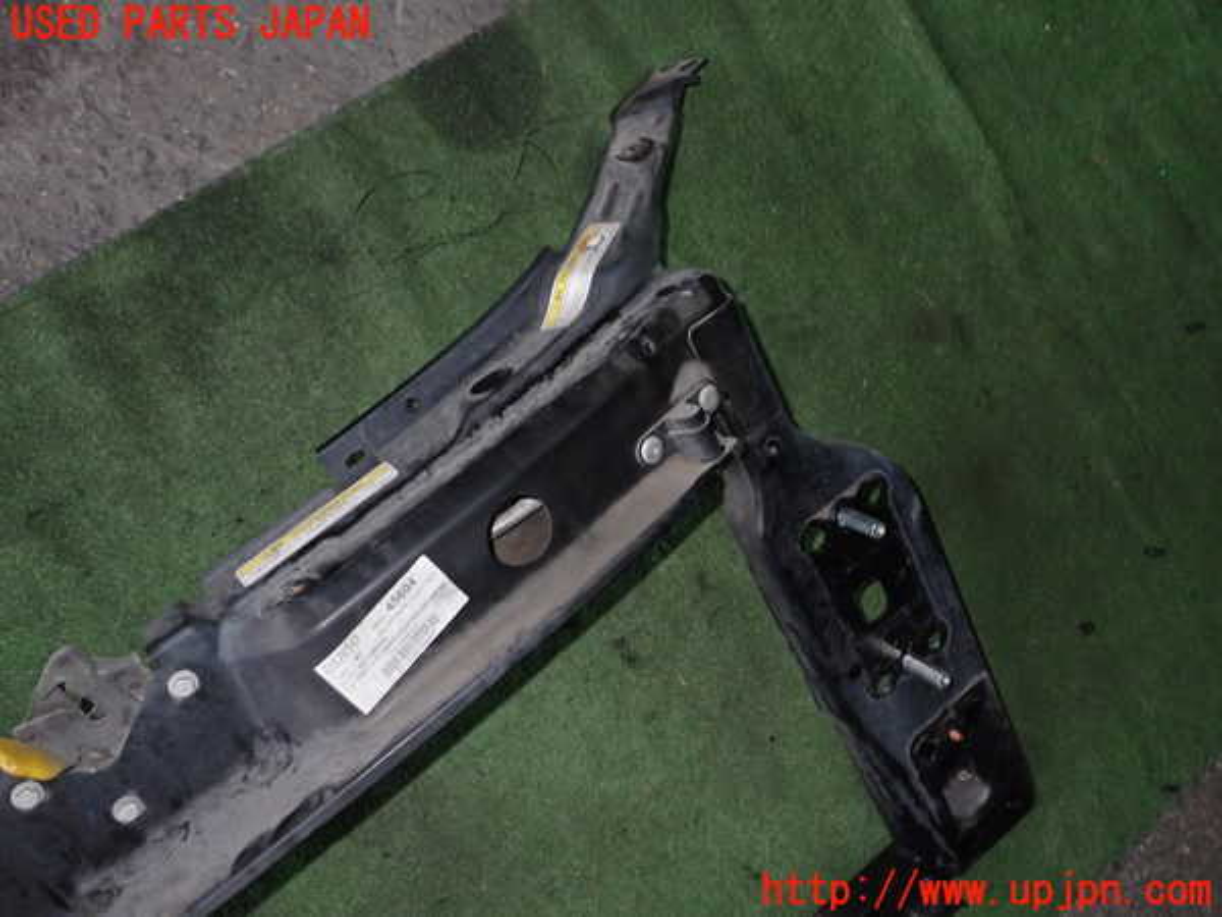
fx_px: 1130
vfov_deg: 44.2
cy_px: 458
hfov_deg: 56.8
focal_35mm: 32
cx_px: 611
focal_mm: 5.79
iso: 400
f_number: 7.1
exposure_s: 1/30
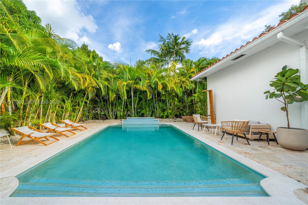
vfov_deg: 85.4
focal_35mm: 13
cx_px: 154
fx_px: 111
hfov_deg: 108.3
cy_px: 102
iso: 320
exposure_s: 1/400
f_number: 8
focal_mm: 13
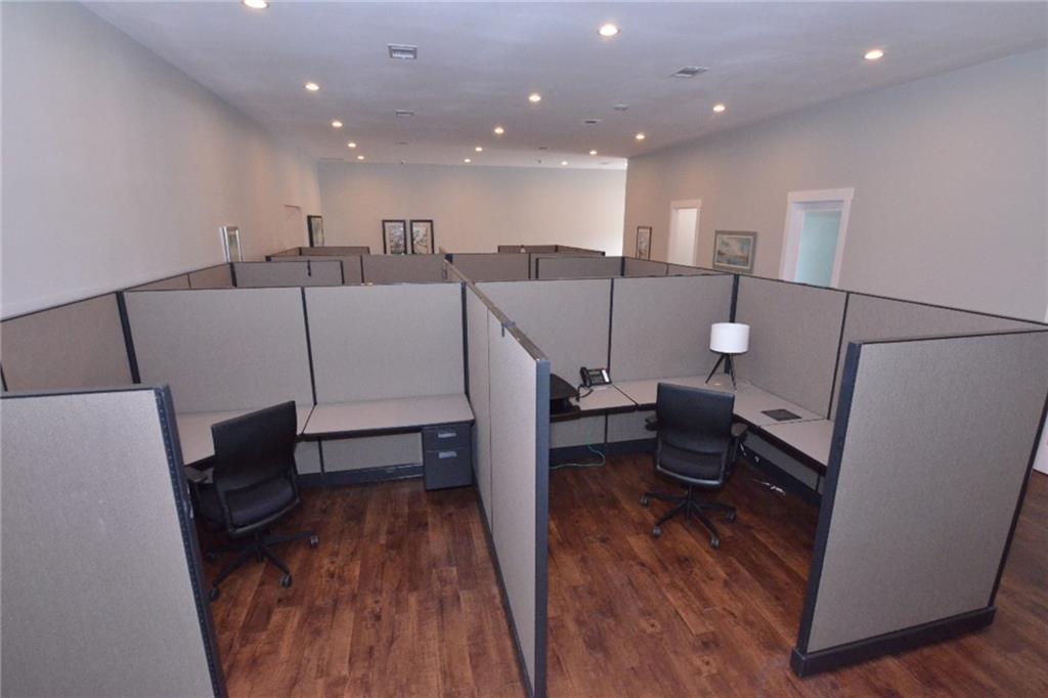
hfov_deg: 95.0
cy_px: 349
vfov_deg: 72.0
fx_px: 480
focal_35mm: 16
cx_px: 524
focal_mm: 11
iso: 4000
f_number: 8
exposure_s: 1/100
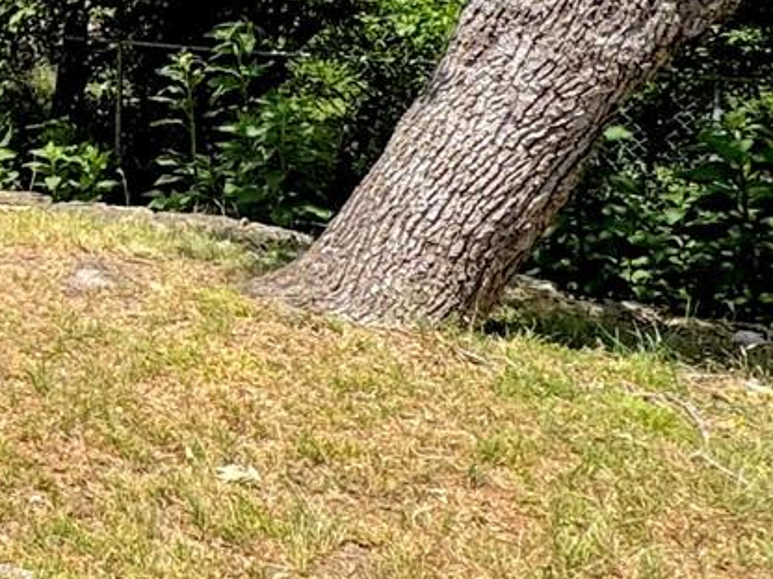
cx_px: -652
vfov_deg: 20.3
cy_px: -67
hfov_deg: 19.8
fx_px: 1541
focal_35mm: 69
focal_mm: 2.22
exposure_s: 1/1600
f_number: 2.2
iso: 50
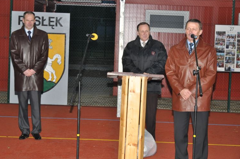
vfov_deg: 15.3
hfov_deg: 22.9
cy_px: 80
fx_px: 592
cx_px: 113
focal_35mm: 89
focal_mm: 56
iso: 1000
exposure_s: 1/60
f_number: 6.3
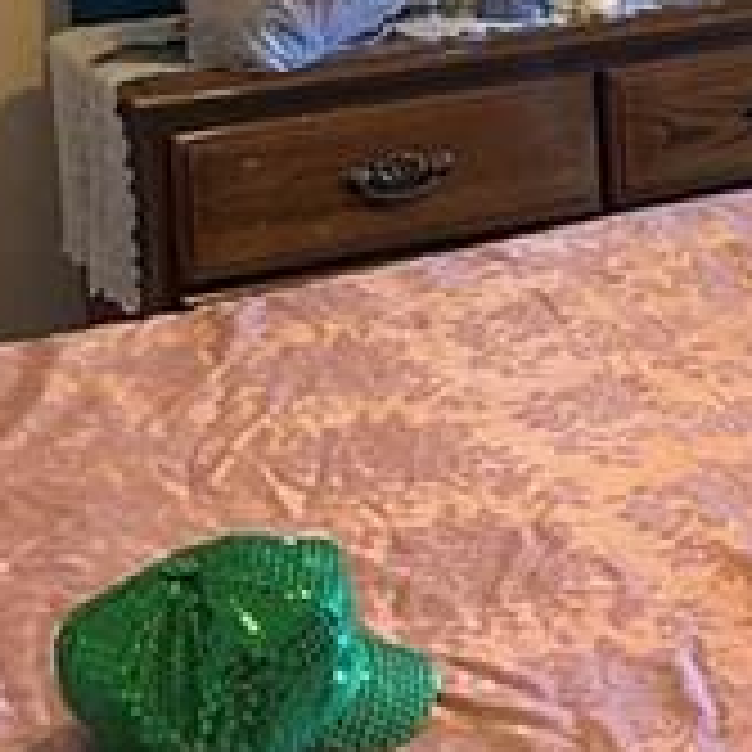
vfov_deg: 15.6
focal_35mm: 106
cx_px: 986
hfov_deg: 15.6
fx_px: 2605
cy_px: -216
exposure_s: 1/40
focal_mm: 4.25
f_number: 1.8
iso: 400
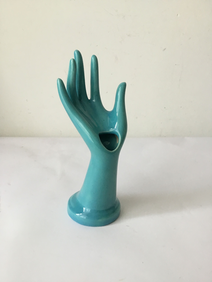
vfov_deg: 58.4
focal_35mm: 31
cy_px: 141
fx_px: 253
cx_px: 106
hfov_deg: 45.4
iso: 80
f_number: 2.4
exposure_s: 1/33
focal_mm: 3.3
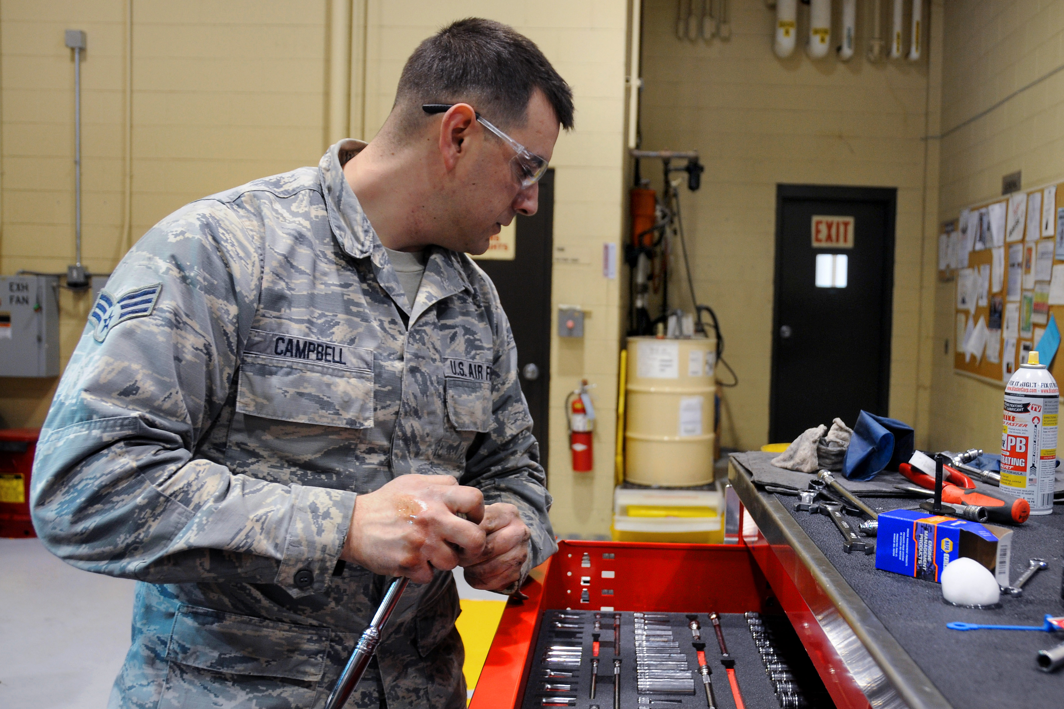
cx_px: 532
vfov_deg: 43.6
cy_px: 354
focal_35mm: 30
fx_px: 887
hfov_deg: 61.9
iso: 400
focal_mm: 20
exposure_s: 1/25
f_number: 3.5
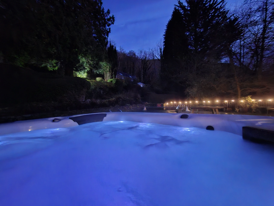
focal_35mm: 13
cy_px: 103
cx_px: 137
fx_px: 103
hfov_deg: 106.2
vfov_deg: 89.9
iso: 800
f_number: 2.2
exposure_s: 1/8
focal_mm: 1.74
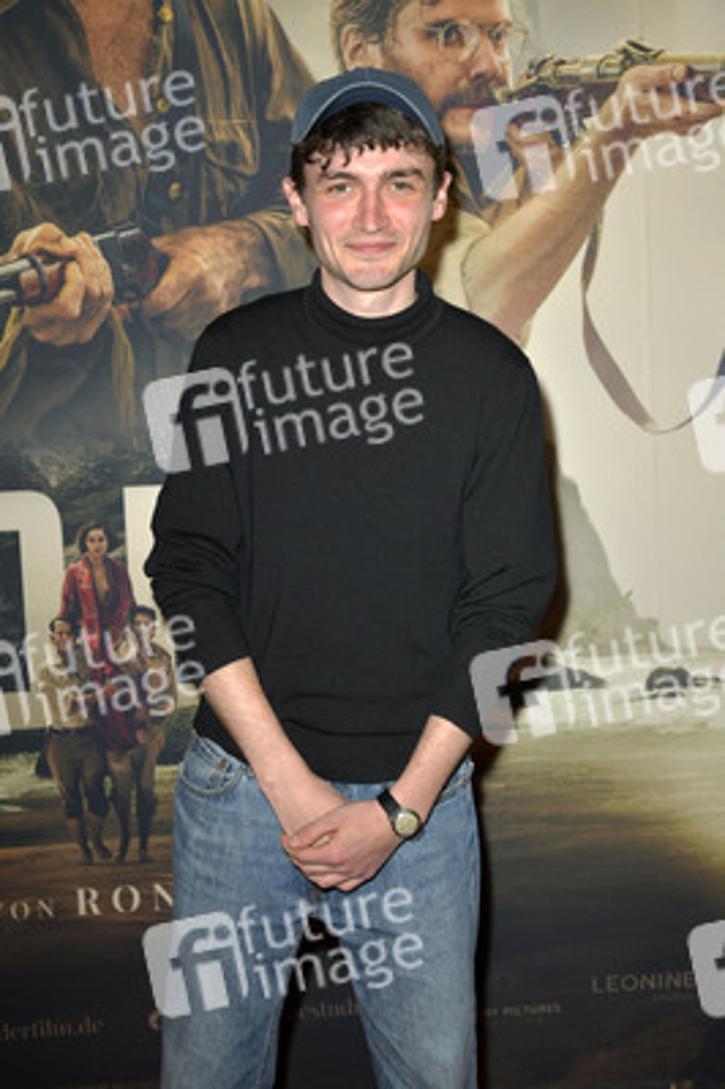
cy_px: 544
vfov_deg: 39.6
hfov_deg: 26.9
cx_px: 362
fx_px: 1513
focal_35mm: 50
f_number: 5.6
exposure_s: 1/250
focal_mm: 50
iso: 250
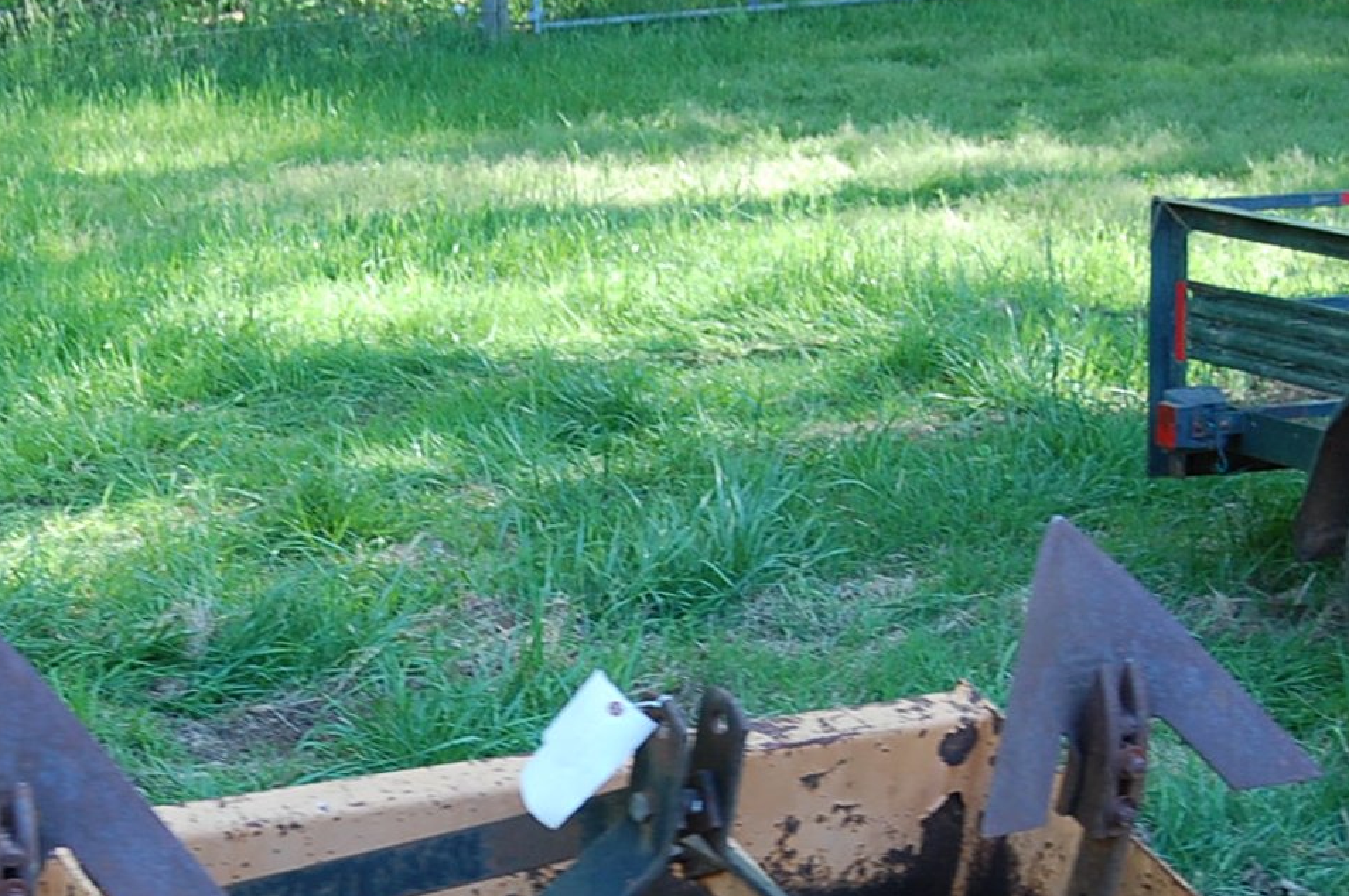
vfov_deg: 13.3
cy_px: 784
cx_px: 433
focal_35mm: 102
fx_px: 3818
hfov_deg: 20.0
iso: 400
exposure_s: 1/125
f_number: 5.6
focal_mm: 38
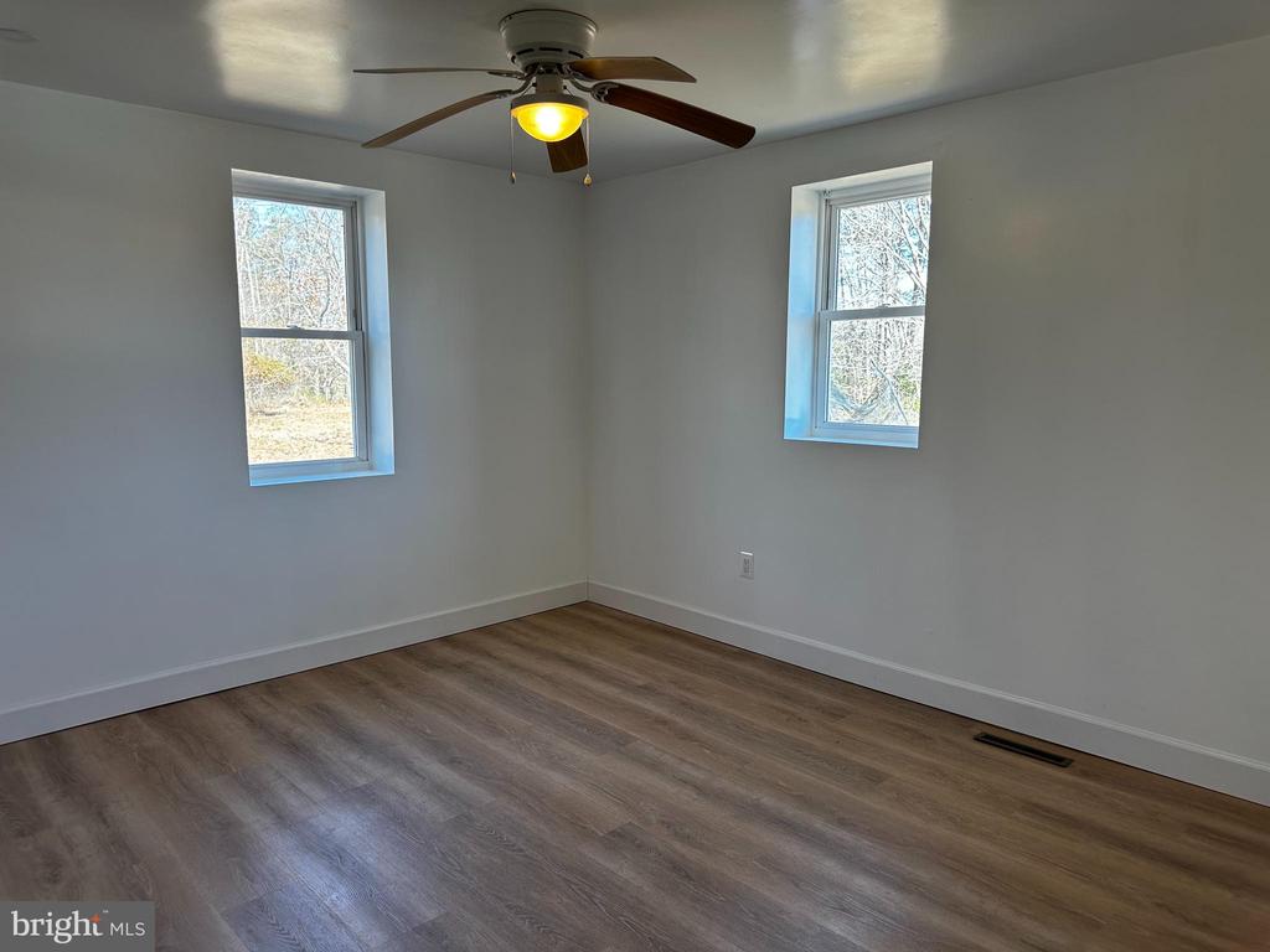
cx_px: 635
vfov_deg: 56.8
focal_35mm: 24
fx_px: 881
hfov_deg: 71.6
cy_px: 476
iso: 100
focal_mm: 6.86
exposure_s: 1/164
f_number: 1.78
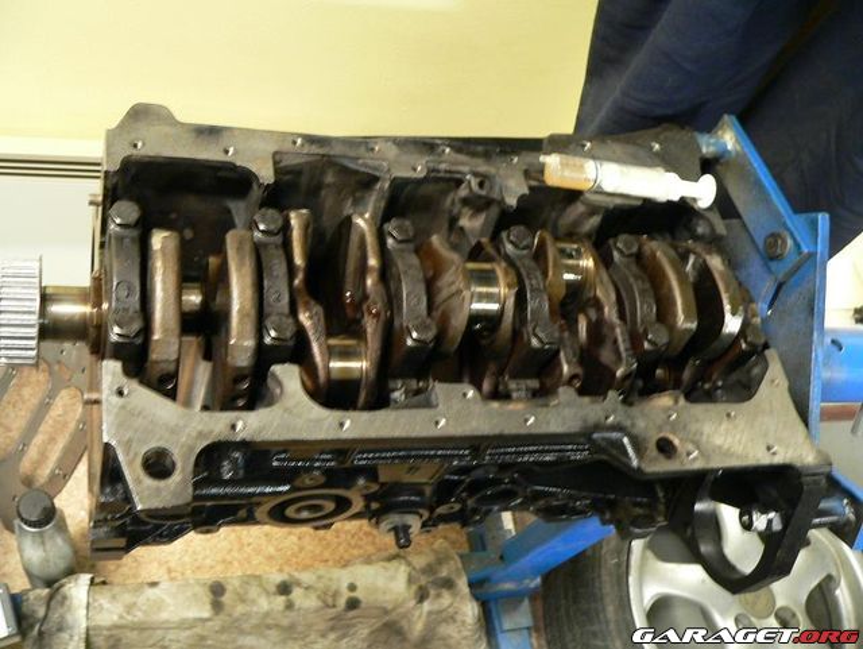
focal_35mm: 36
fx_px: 898
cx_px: 432
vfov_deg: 39.7
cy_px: 324
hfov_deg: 51.3
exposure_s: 1/5
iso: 200
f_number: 2.8
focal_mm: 6
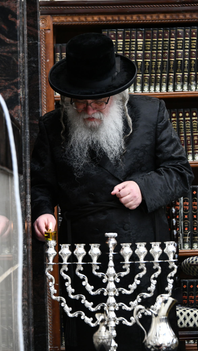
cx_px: 118
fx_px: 1232
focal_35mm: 132
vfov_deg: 16.3
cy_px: 174
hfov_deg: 9.2
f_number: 5.6
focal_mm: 125
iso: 4000
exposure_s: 1/125
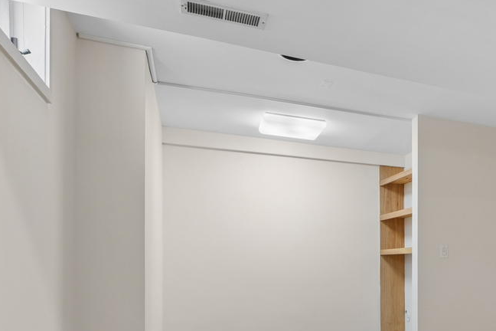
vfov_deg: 36.6
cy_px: 265
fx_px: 482
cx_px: 468
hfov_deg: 47.4
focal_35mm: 35
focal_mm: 14
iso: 200
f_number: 8
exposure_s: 1/8
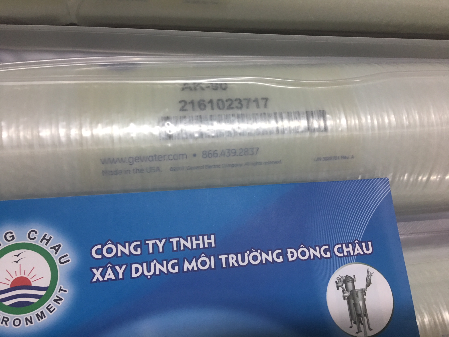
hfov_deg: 61.7
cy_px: 168
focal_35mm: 29
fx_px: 376
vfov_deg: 48.2
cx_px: 224
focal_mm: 4.15
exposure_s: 1/17
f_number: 2.2
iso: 64
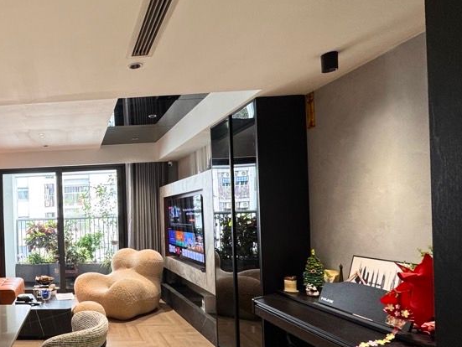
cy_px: 220
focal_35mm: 26
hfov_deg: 57.6
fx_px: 347
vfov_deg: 52.5
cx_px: 45
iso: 200
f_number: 2.2
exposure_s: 1/100
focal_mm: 2.22
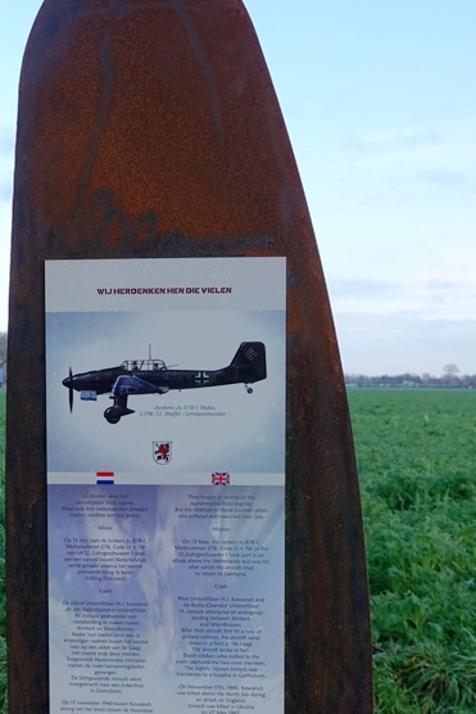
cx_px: 174
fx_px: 1070
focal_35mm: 54
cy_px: 456
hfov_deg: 25.0
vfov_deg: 36.6
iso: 125
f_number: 4.5
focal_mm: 11.29
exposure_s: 1/200
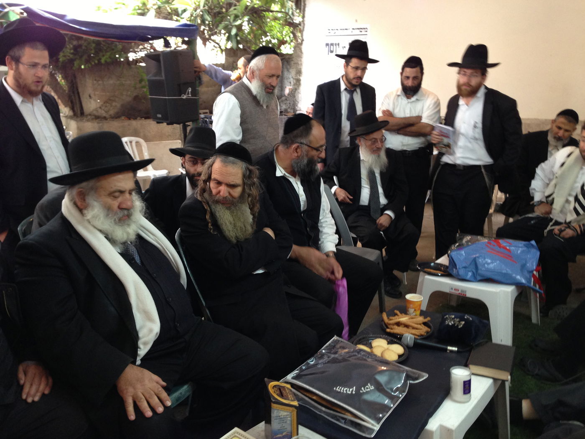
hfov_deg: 55.4
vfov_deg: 42.9
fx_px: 558
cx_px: 292
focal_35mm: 33
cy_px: 220
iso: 125
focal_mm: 4.13
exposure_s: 1/20
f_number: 2.4
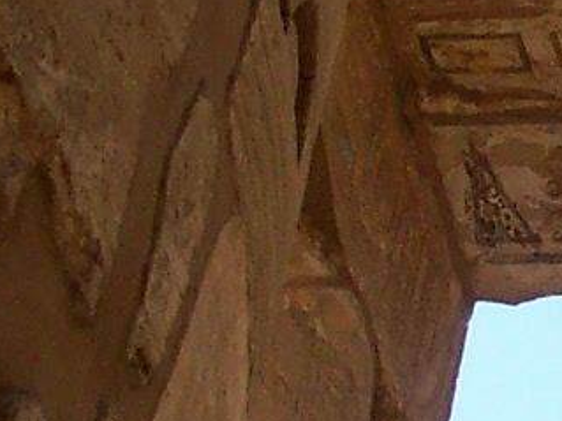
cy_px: 476
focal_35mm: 242
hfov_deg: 7.7
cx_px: 1239
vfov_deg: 6.1
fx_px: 3927
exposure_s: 1/350
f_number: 4.8
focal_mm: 8
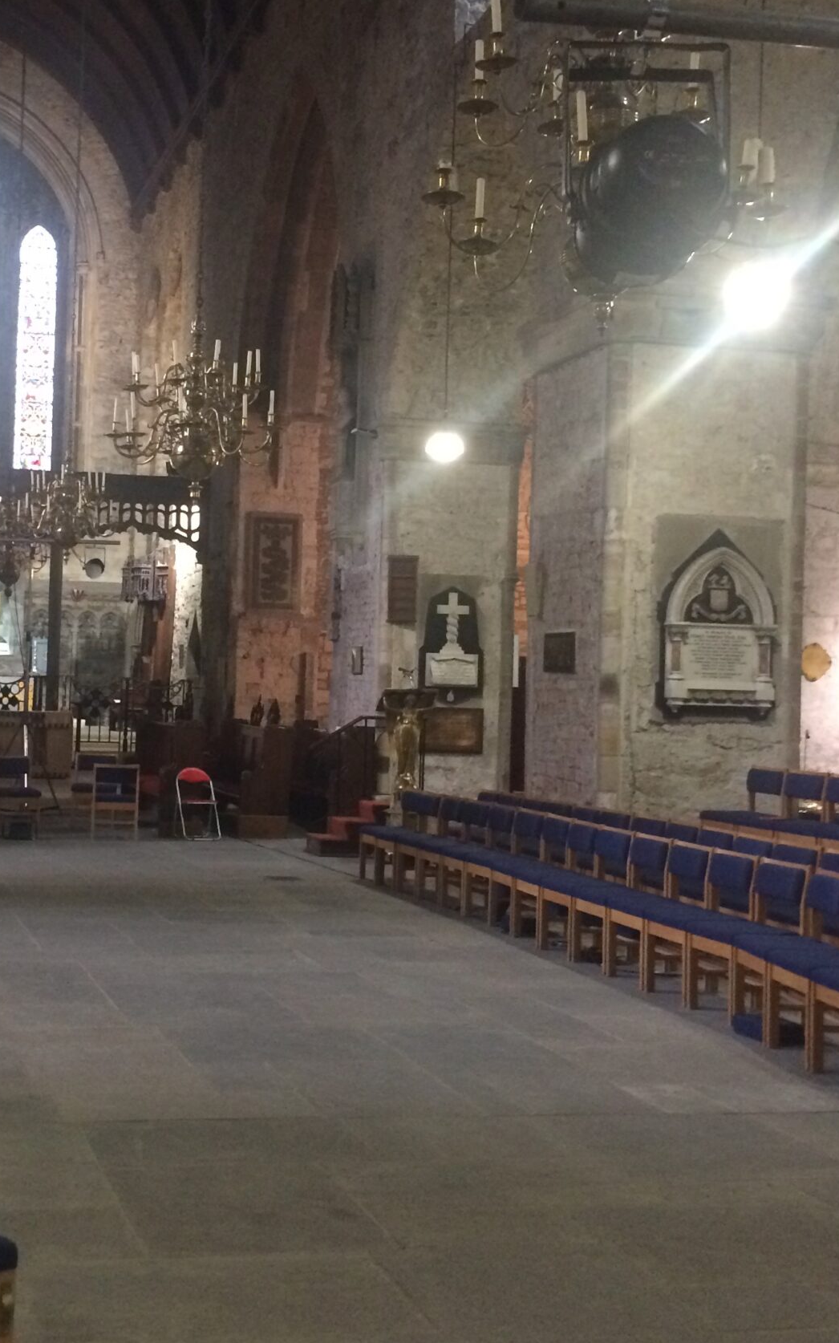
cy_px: 626
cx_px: 207
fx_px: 1720
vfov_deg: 42.6
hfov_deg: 27.0
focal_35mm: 47
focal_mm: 4.15
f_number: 2.2
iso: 320
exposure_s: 1/20
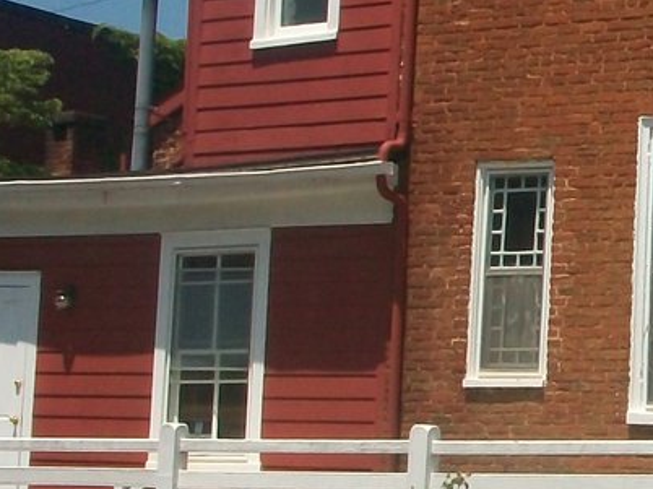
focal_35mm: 128
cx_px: 953
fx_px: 2413
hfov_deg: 14.5
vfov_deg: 11.6
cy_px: 217
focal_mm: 5.7
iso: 80
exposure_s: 1/640
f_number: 5.5
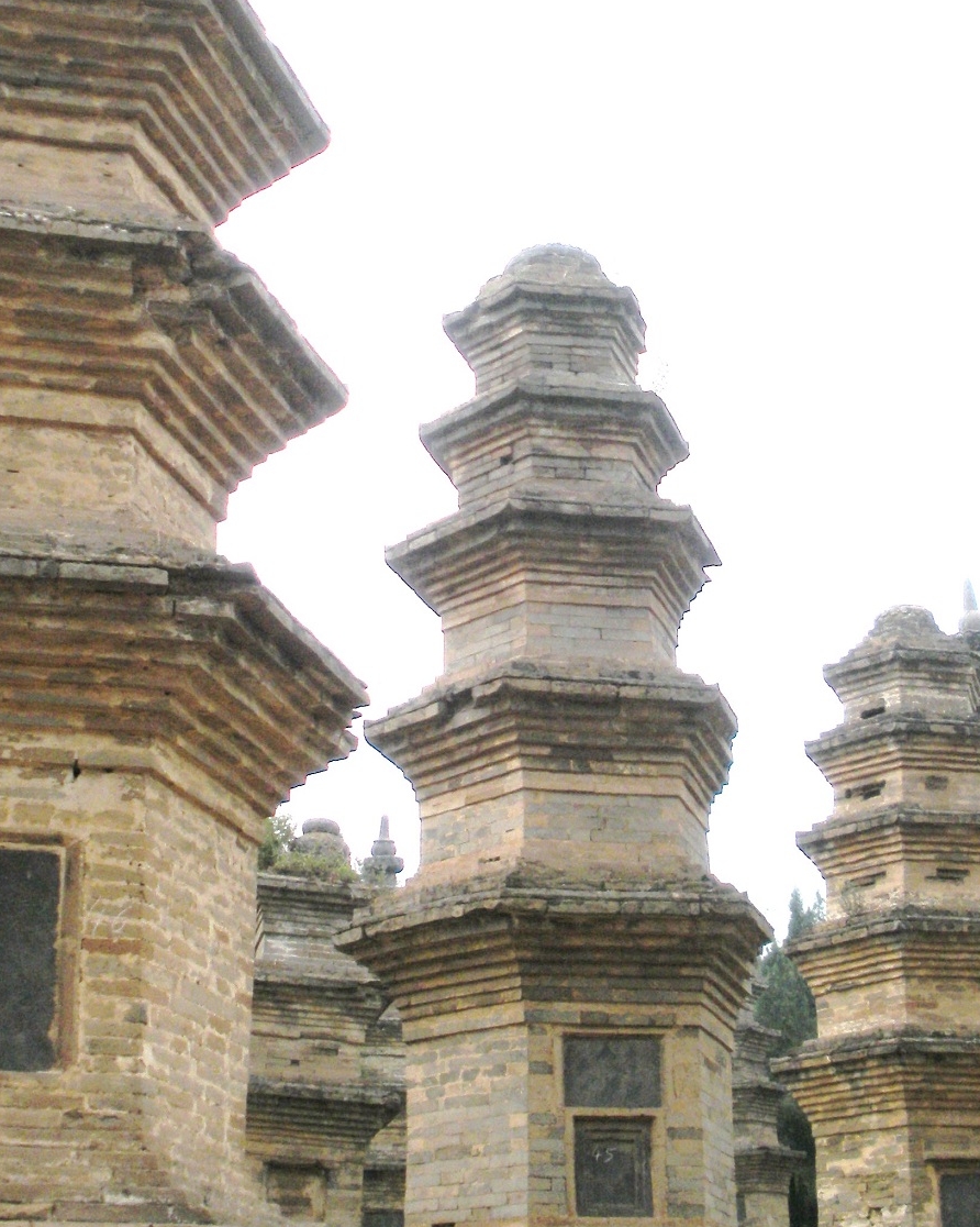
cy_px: 517
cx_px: 483
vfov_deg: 30.0
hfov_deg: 24.2
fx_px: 2285
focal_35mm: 63
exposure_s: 1/920
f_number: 3.5
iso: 64
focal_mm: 6.3
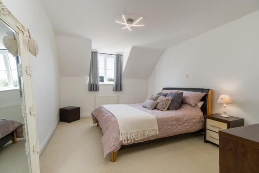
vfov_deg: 77.3
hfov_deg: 100.4
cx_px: 130
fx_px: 108
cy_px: 86
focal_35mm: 15
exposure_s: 1/15
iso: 160
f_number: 7.1
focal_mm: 9.9
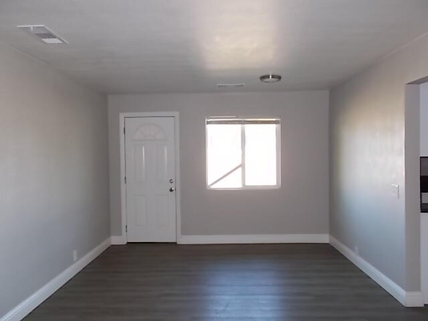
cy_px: 160
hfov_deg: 67.3
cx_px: 214
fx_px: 321
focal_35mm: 26
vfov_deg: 53.1
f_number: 3.2
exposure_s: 1/25
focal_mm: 4.6
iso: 200
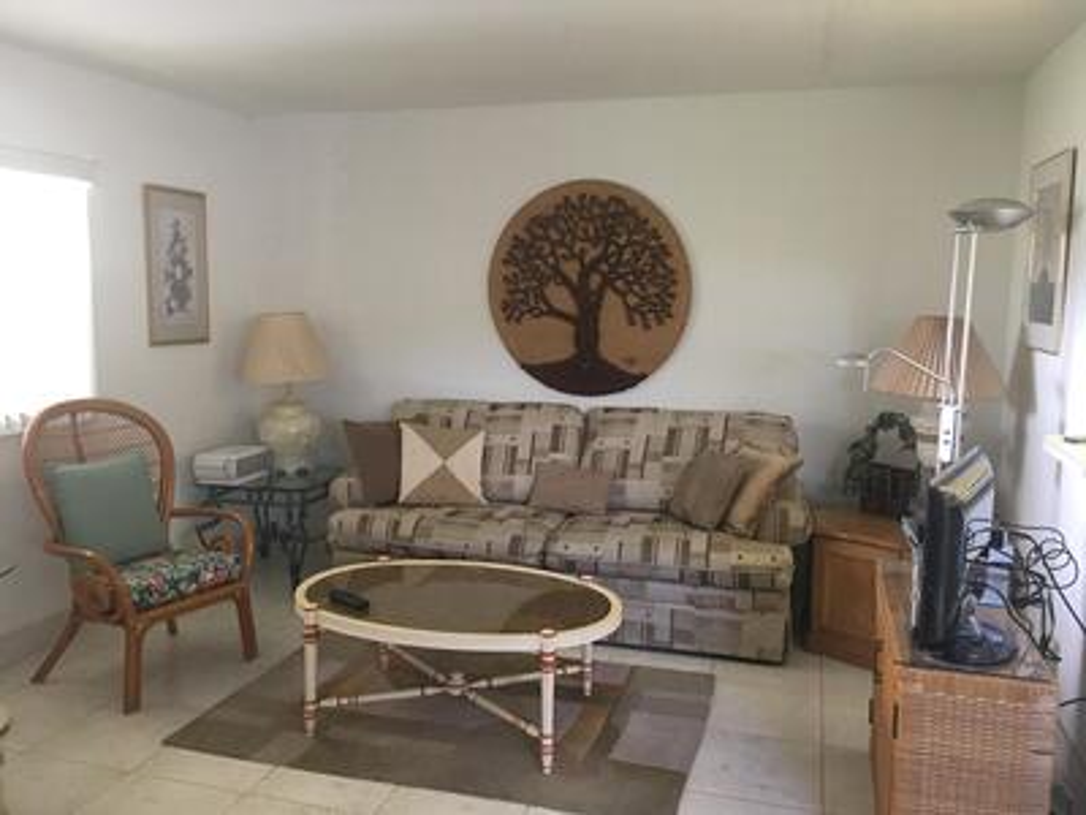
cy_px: 408
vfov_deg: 48.2
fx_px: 910
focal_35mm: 29
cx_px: 543
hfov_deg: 61.7
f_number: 2.2
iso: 80
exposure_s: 1/15
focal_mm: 4.15
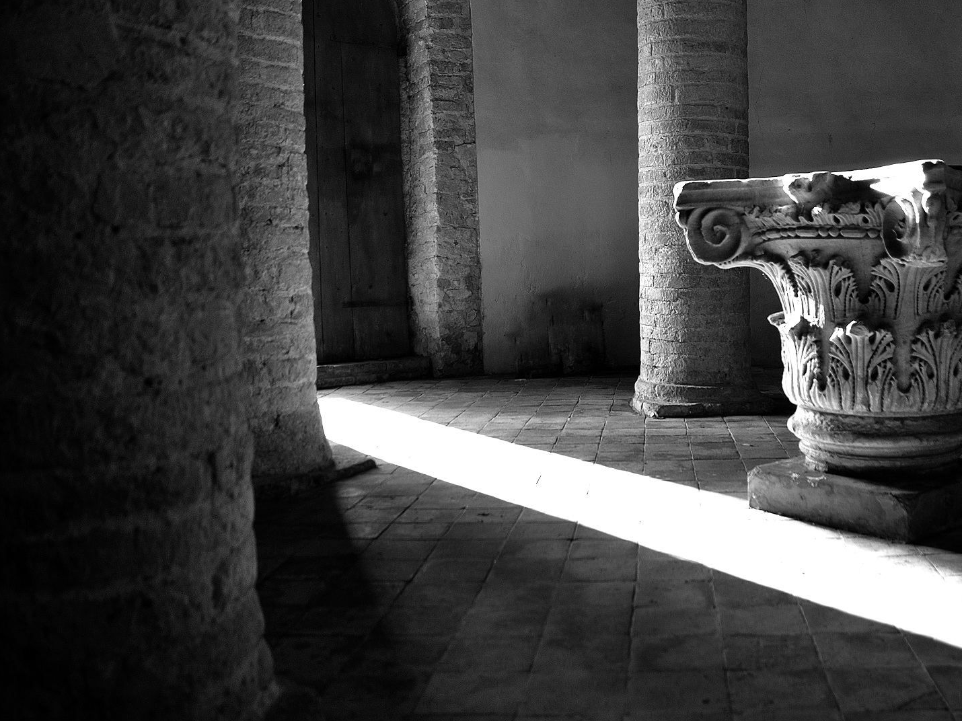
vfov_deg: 38.9
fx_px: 1020
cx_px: 617
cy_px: 315
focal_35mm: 37
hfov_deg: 49.8
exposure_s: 1/50
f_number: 2.8
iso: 200
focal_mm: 17
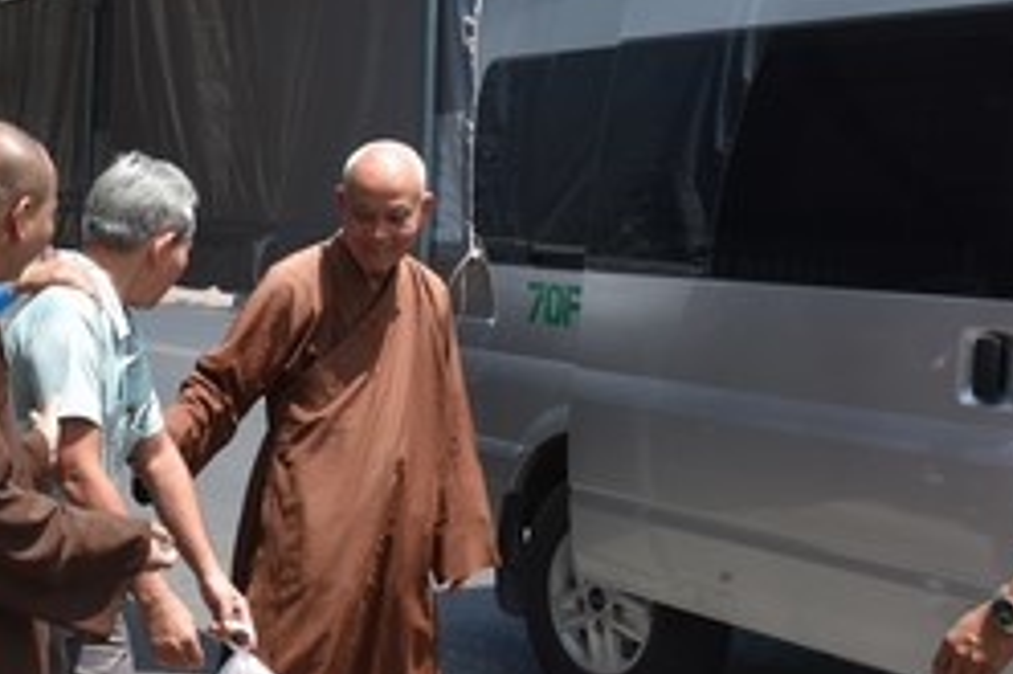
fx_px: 1772
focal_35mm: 63
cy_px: 245
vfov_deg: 21.5
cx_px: 16
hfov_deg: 29.9
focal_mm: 24
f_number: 8
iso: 200
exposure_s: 1/250
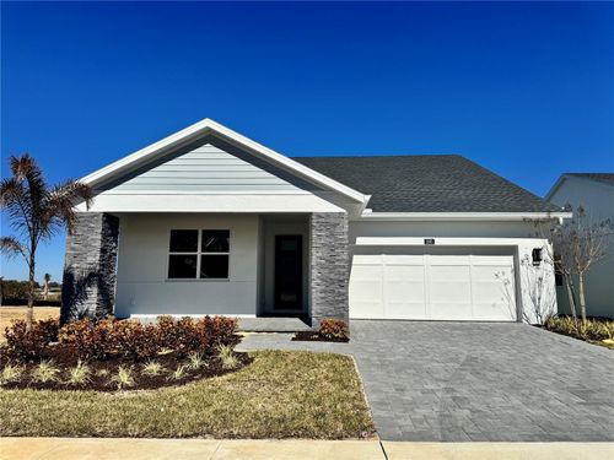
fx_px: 426
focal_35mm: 24
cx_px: 307
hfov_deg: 71.6
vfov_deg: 56.8
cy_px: 230
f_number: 1.78
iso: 80
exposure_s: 1/12346
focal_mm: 6.76
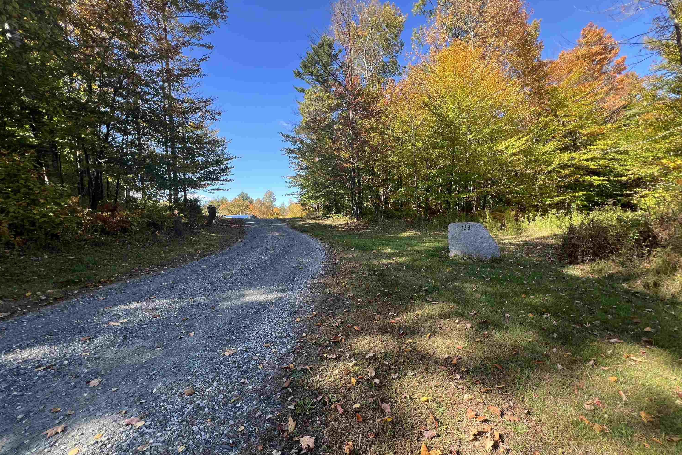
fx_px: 265
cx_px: 347
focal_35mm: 14
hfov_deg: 104.2
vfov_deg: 81.0
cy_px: 250
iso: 32
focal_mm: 1.57
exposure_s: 1/150
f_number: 1.8
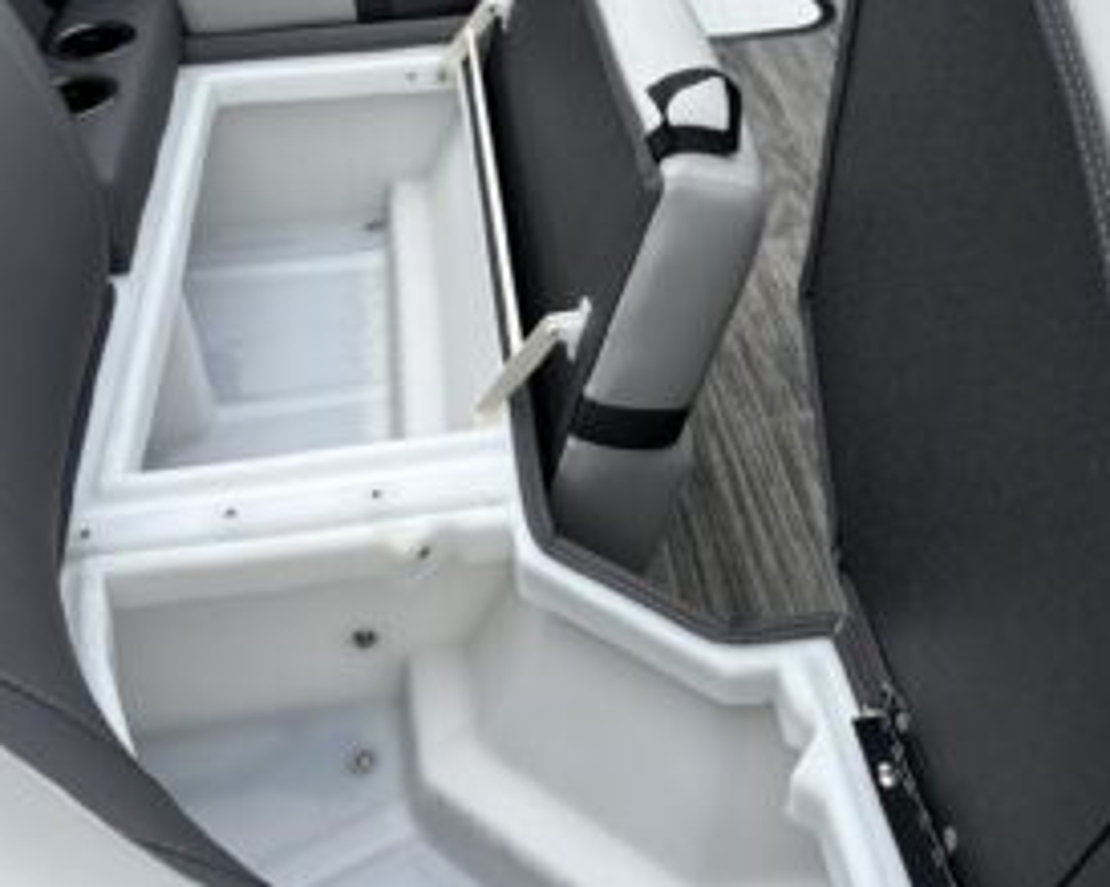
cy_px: 288
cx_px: 591
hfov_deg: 49.1
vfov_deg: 39.6
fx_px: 1215
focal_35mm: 37
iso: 50
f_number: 1.6
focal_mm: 5.96
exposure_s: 1/2062
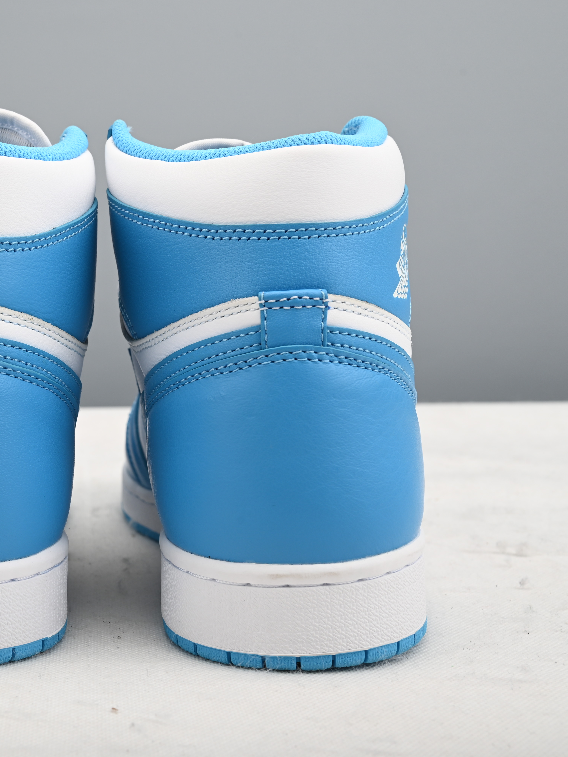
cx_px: 101
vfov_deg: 34.9
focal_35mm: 55
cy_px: 380
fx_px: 1203
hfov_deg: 26.0
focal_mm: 38
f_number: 11
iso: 100
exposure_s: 1/200
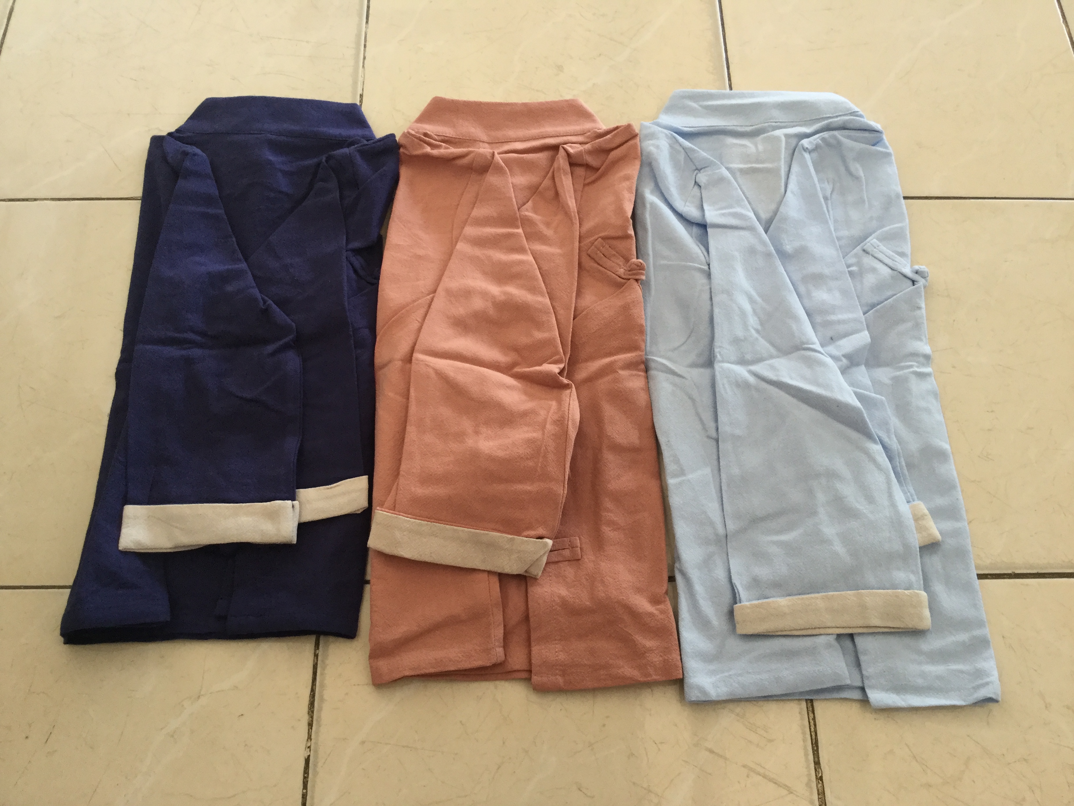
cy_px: 403
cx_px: 537
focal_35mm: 31
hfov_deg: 58.4
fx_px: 962
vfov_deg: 45.4
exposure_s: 1/33
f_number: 2.4
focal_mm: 3.3
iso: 50
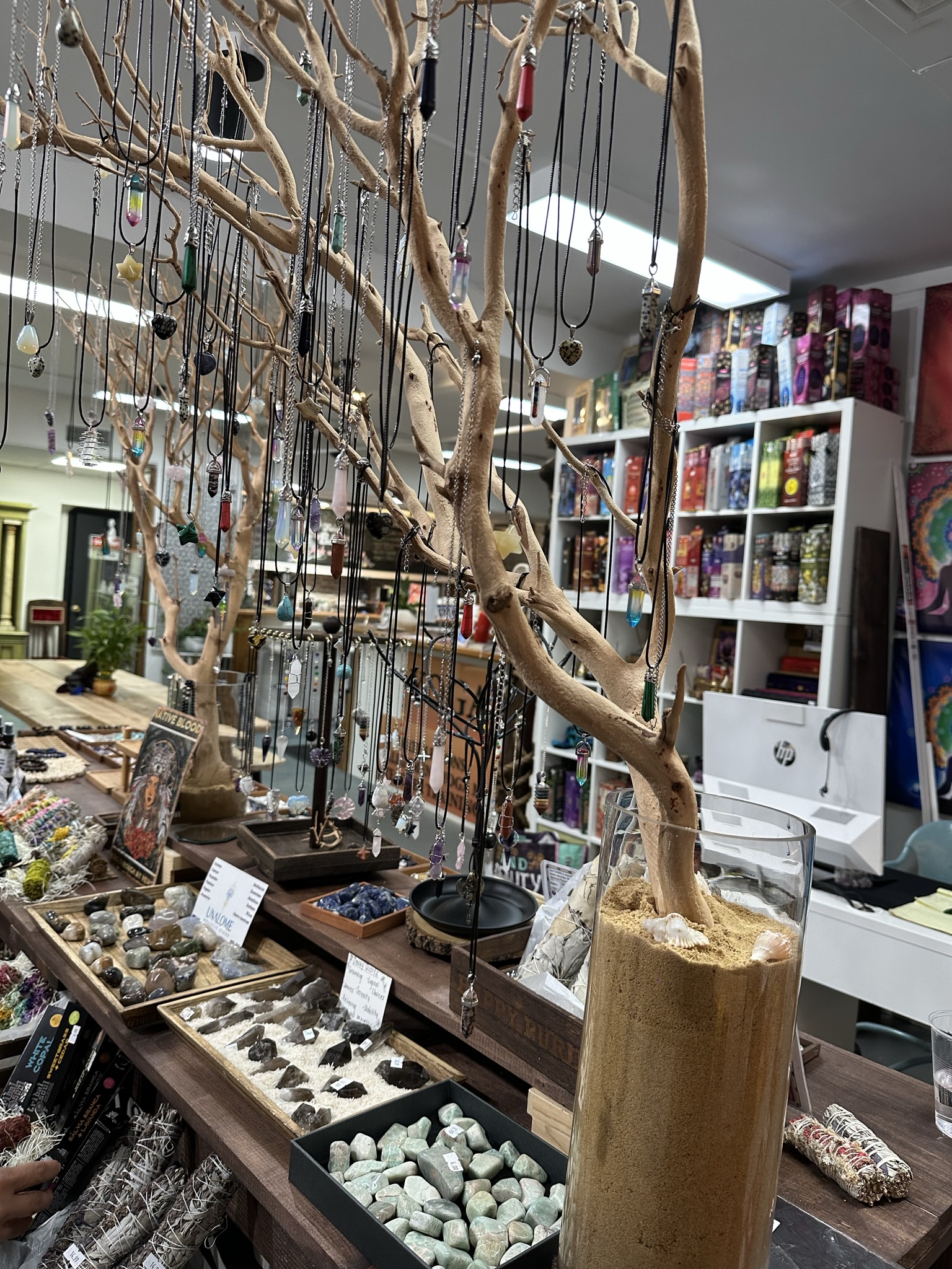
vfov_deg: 71.6
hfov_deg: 56.8
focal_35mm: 24
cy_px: 634
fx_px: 880
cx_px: 476
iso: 200
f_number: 1.78
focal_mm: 6.86
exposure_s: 1/60
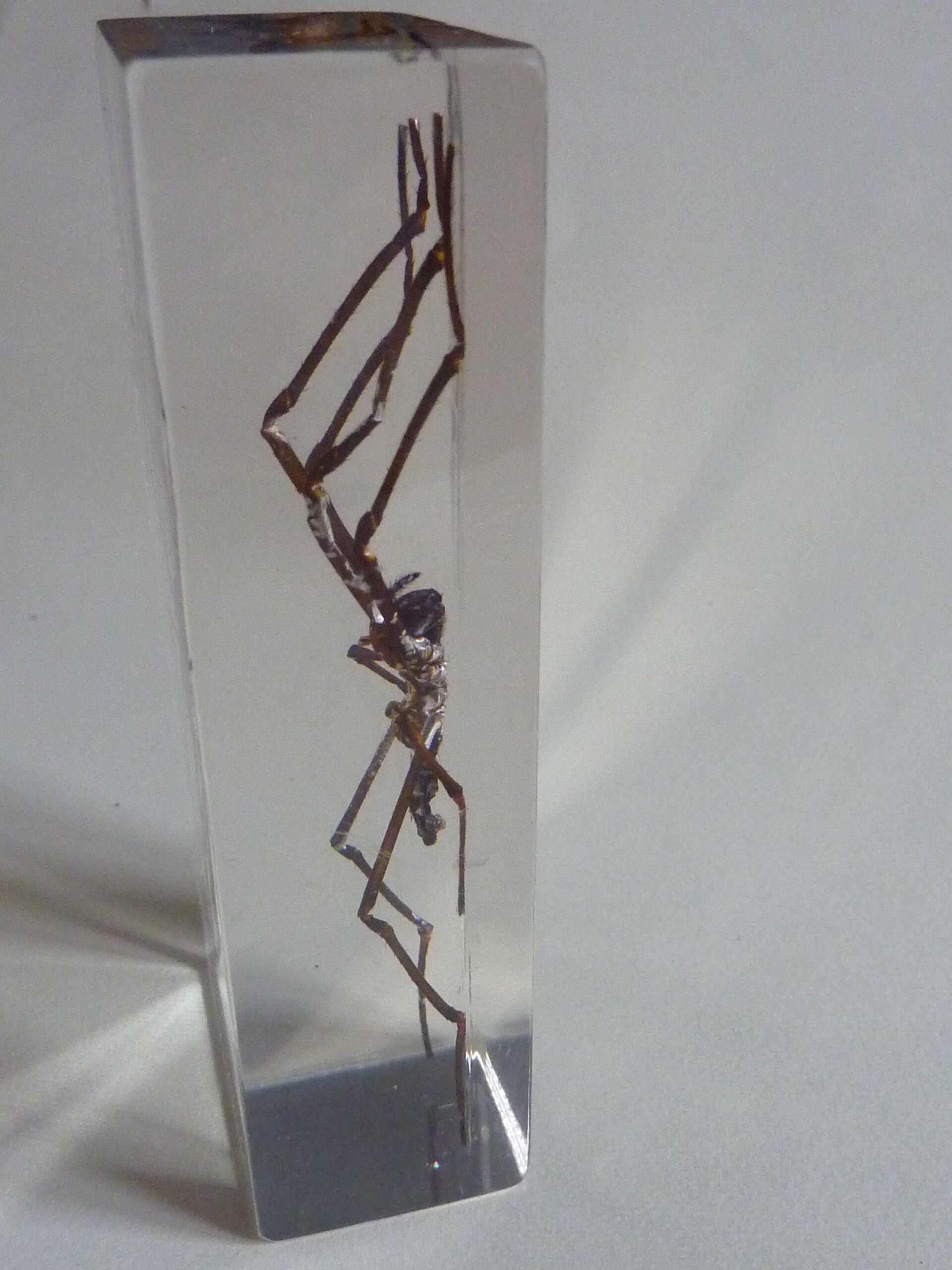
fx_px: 1320
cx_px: 476
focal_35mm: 36
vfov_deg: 51.4
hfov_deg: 39.7
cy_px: 635
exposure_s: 1/13
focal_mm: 4.1
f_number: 3.3
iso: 400
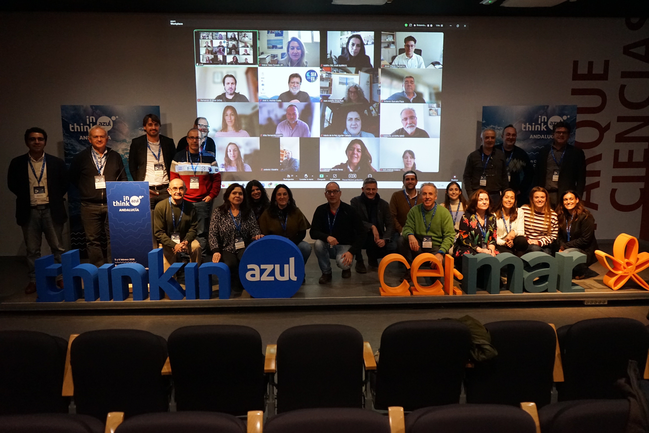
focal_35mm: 28
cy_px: 216
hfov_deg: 65.5
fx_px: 505
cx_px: 324
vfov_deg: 46.4
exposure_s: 1/160
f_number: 3.5
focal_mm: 28
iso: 4000
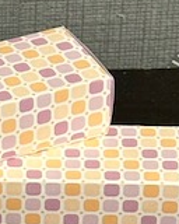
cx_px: -119
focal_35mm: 300
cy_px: 169
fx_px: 1987
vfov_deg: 6.4
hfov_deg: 5.1
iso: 320
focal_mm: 6.86
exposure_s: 1/40
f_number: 1.78
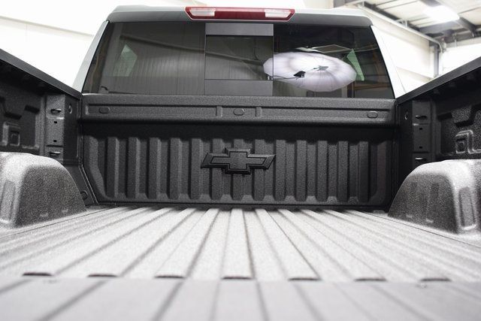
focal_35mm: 36
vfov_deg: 36.9
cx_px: 240
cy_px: 160
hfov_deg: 53.1
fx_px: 481
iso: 1600
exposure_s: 1/50
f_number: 2.8
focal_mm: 24
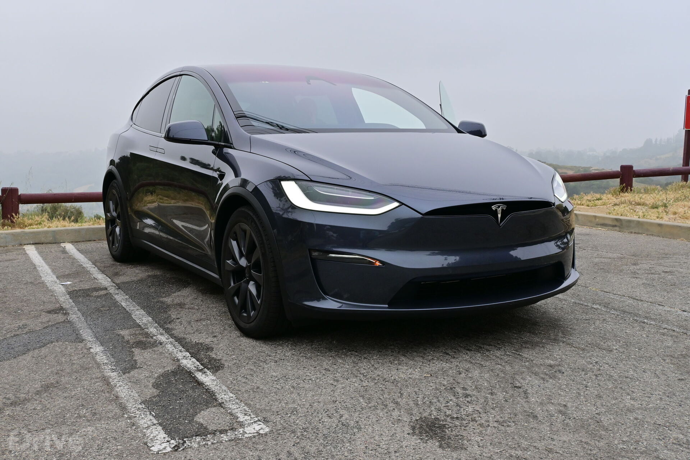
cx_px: 345
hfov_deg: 51.3
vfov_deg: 35.5
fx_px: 719
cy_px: 230
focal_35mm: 38
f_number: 10
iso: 400
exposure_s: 1/400
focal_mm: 25
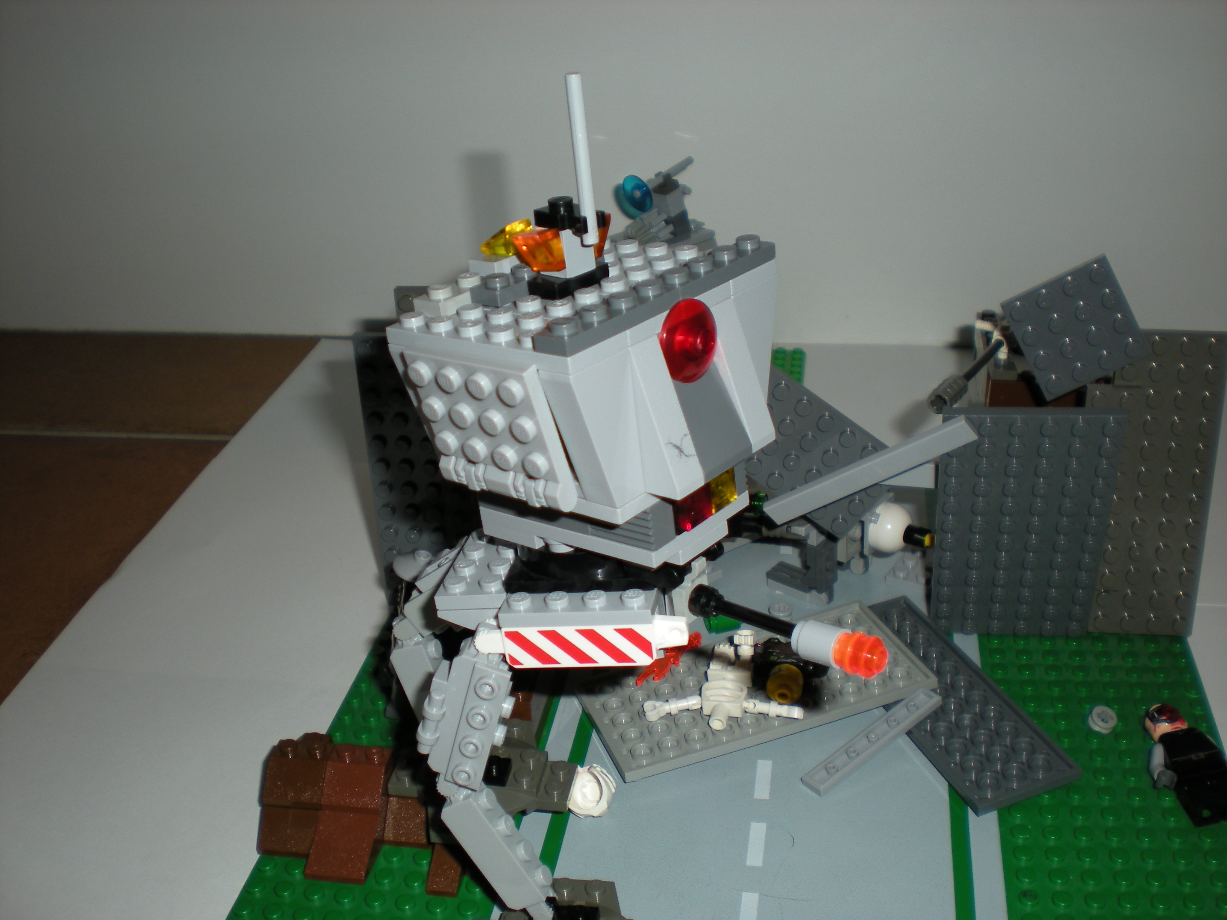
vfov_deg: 37.7
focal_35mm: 38
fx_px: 1347
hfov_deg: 49.0
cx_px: 614
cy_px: 460
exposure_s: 1/60
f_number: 3.1
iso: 64
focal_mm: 6.3
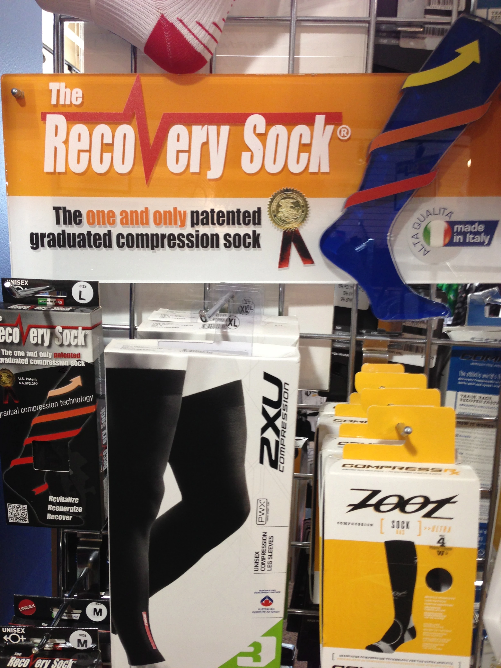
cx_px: 250
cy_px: 334
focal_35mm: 33
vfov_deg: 55.4
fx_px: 637
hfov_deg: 42.9
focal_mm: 4.13
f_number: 2.4
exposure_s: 1/20
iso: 80
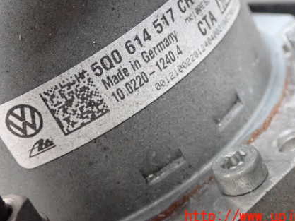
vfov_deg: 20.4
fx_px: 614
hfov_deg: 27.0
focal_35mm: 72
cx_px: 132
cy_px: 67
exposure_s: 1/125
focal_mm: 9.01
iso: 2500
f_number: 3.2
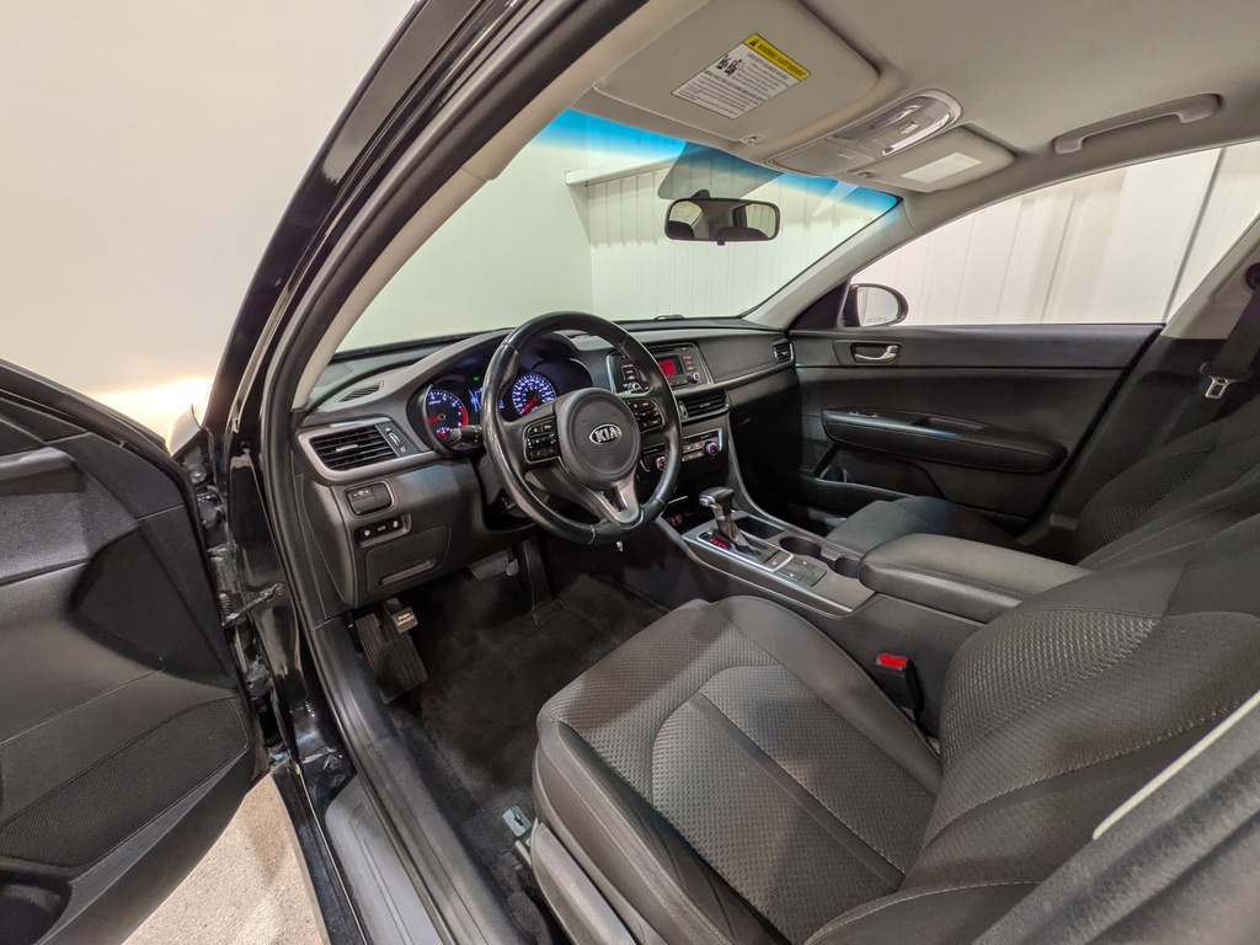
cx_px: 630
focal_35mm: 14
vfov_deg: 85.7
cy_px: 472
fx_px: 510
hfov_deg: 102.1
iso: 52
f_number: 2.2
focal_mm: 1.83
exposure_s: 1/33.3
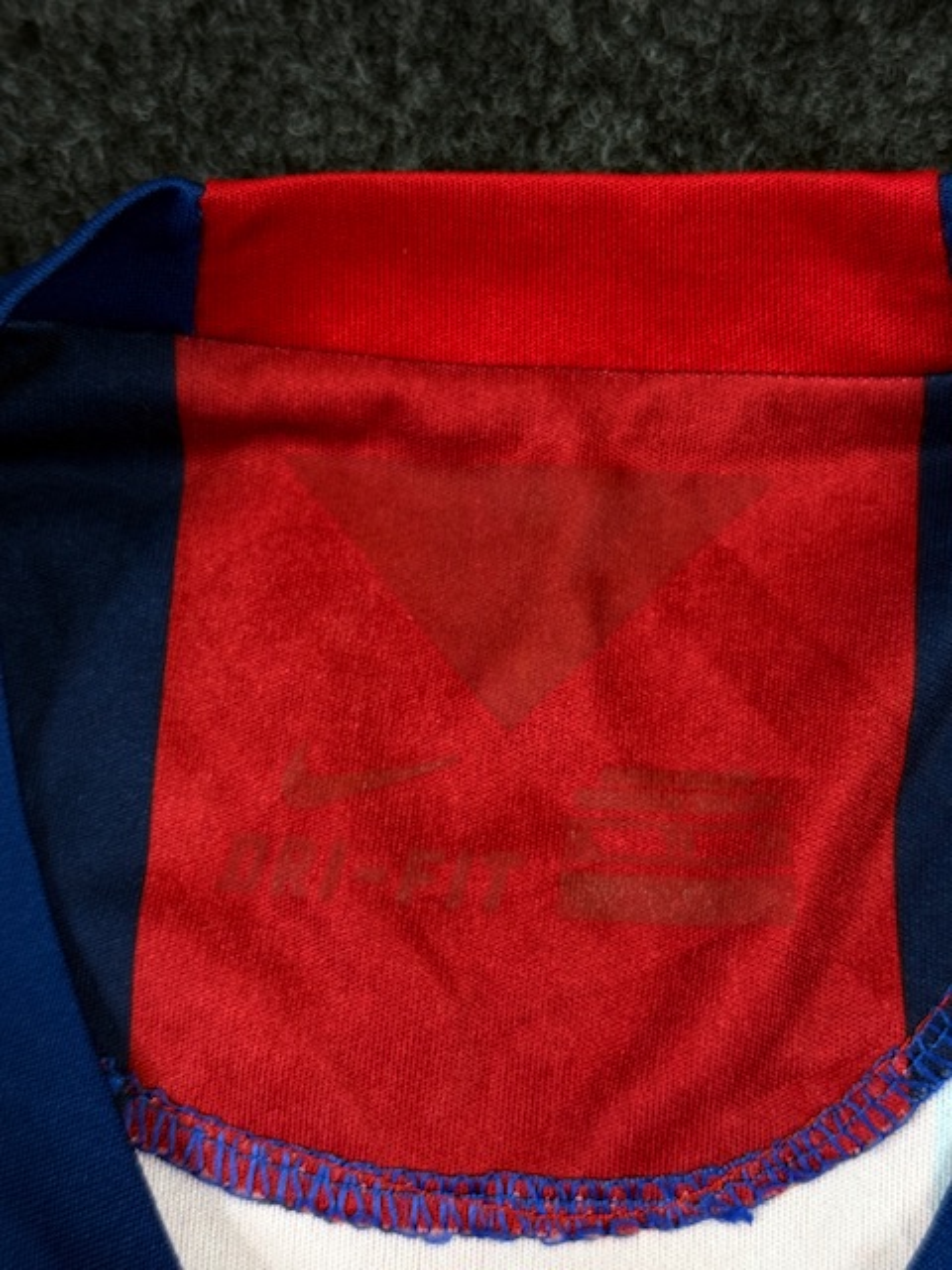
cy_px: 635
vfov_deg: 39.7
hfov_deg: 30.3
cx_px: 476
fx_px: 1760
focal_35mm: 48
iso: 80
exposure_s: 1/50
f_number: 1.78
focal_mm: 6.76
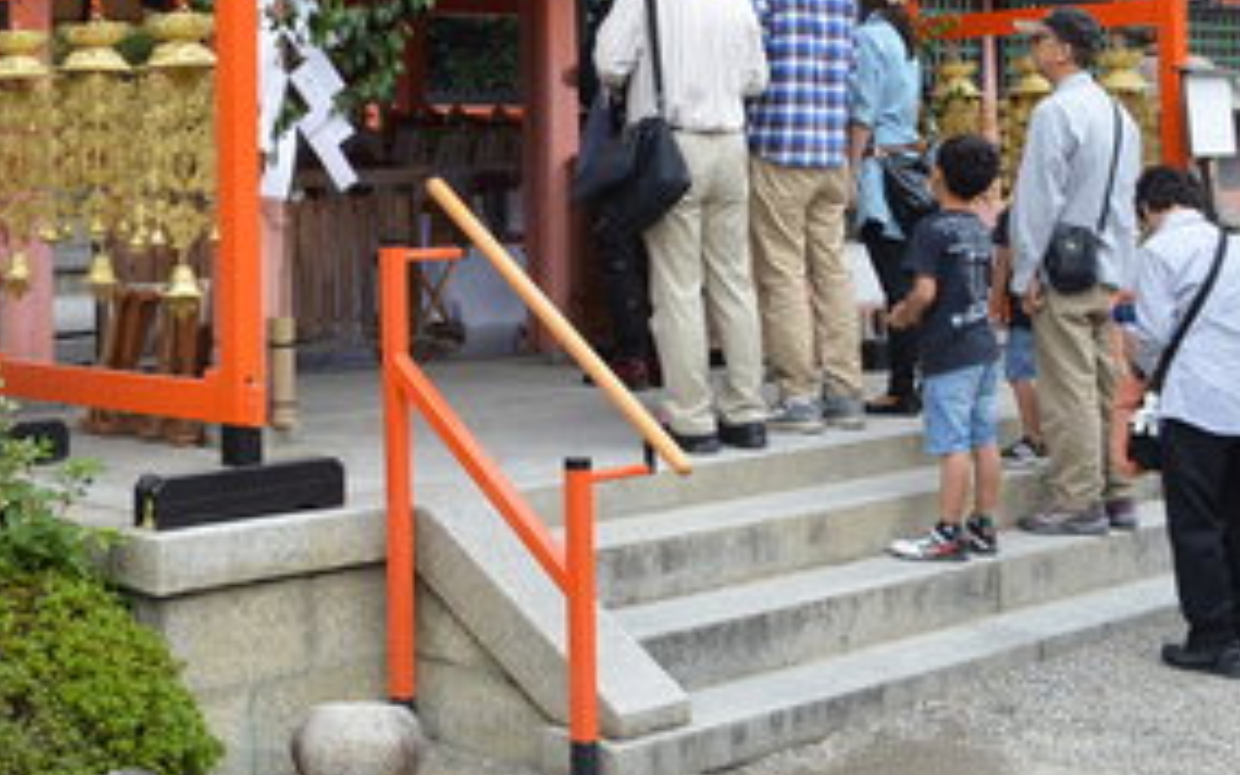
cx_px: 311
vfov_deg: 18.8
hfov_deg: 30.1
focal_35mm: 67
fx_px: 2264
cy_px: -35
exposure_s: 1/250
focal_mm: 20
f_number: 8
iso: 200
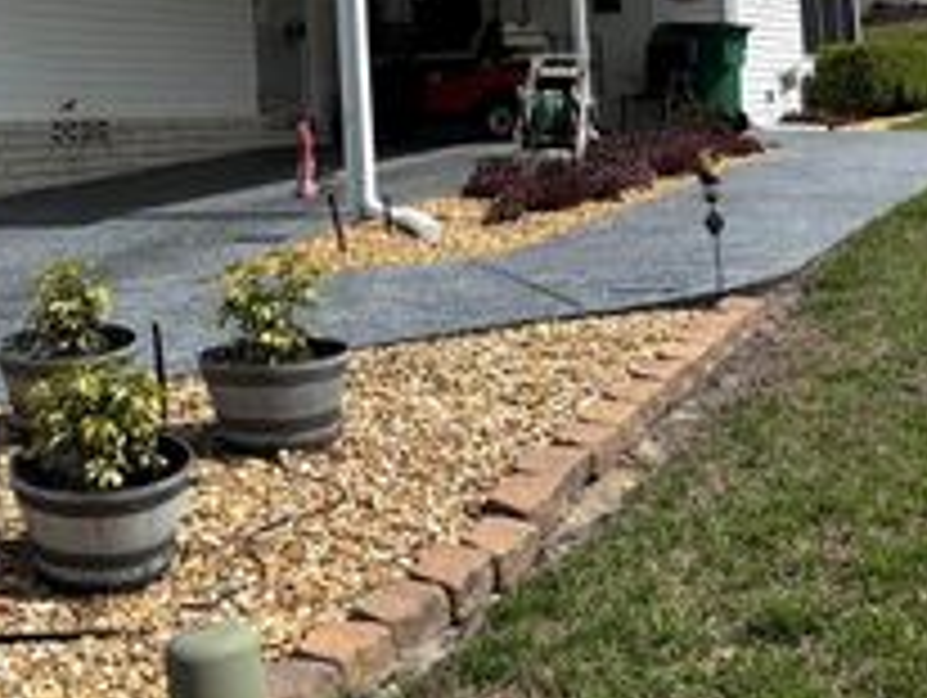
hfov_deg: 30.0
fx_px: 1689
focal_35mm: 63
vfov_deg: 22.3
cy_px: -34
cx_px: 198
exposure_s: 1/6329
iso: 50
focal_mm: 5.96
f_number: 1.6
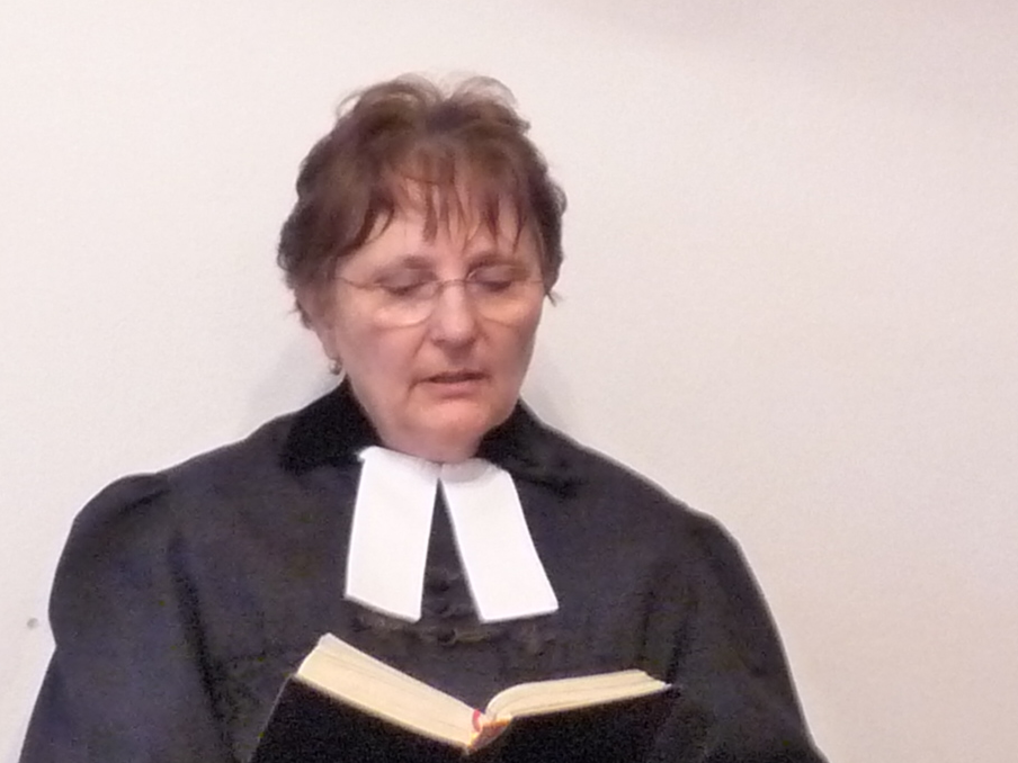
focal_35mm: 136
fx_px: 4000
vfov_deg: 10.9
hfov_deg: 14.0
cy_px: 479
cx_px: 1278
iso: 800
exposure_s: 1/13
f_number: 3
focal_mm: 6.1
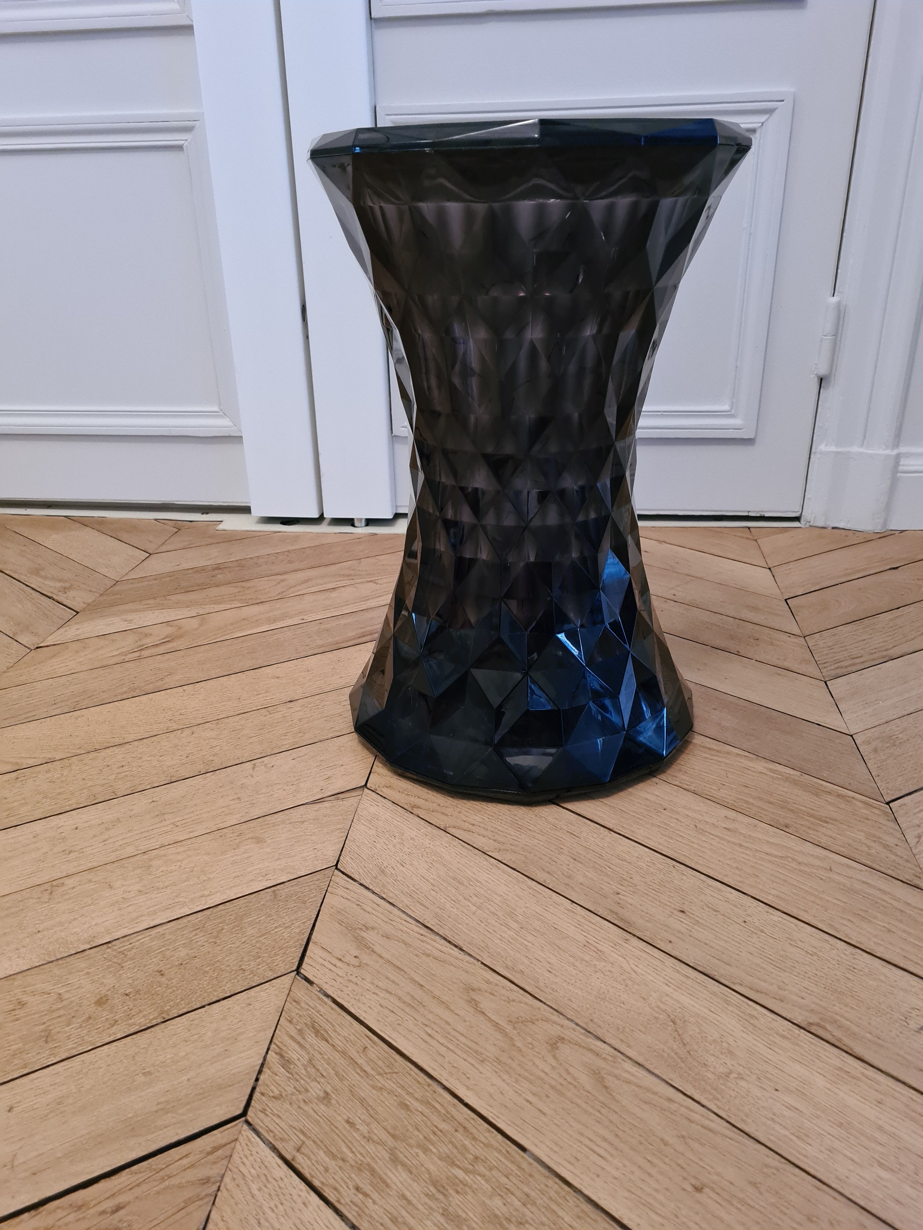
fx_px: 924
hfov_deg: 53.1
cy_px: 615
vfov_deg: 67.3
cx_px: 462
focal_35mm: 26
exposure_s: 1/50
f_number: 1.8
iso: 640
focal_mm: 5.4
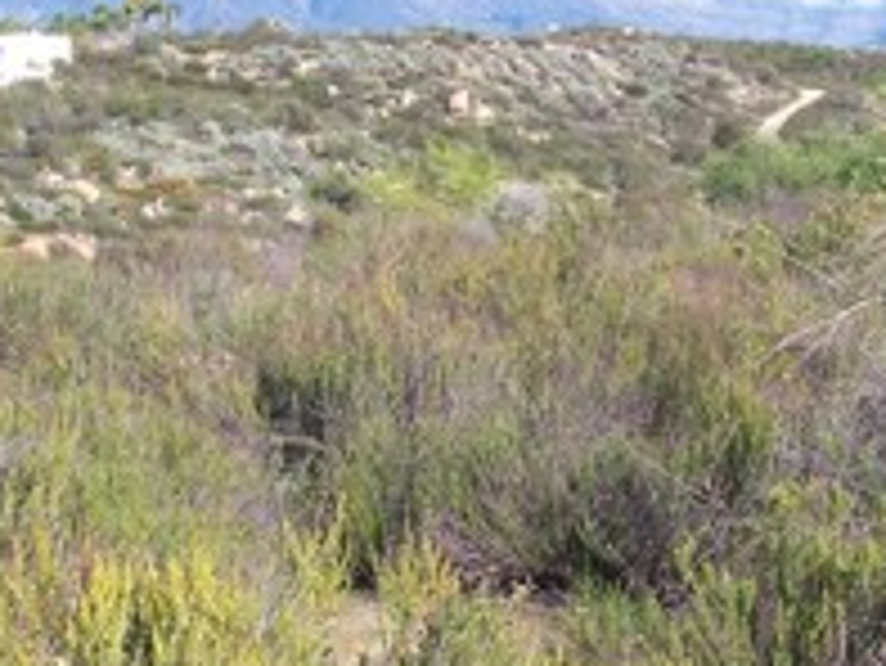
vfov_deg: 13.8
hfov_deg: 18.4
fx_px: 2740
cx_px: 450
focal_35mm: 107
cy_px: 220
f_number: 3.6
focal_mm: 5.85
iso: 64
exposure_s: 1/500
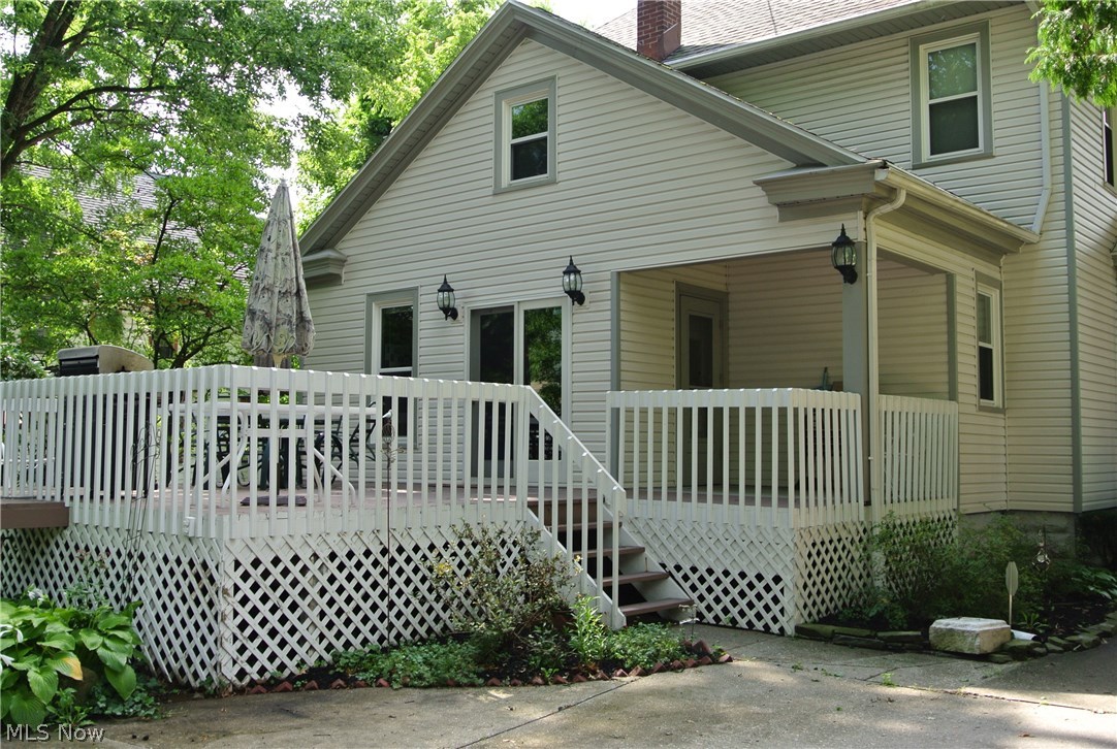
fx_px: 1088
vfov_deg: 38.0
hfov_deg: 54.3
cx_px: 558
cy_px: 374
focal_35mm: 35
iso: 100
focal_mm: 13.1
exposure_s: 1/125
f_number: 4
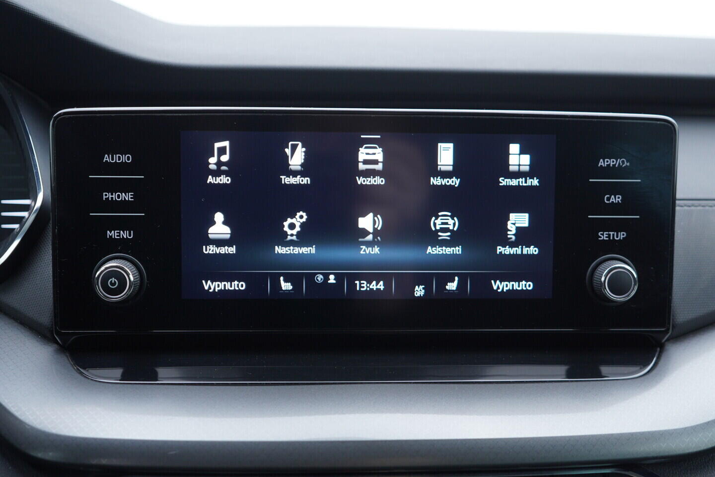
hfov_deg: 53.1
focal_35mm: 36
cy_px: 238
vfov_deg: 36.9
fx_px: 715
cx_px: 358
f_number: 2.8
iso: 200
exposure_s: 1/40
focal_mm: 24
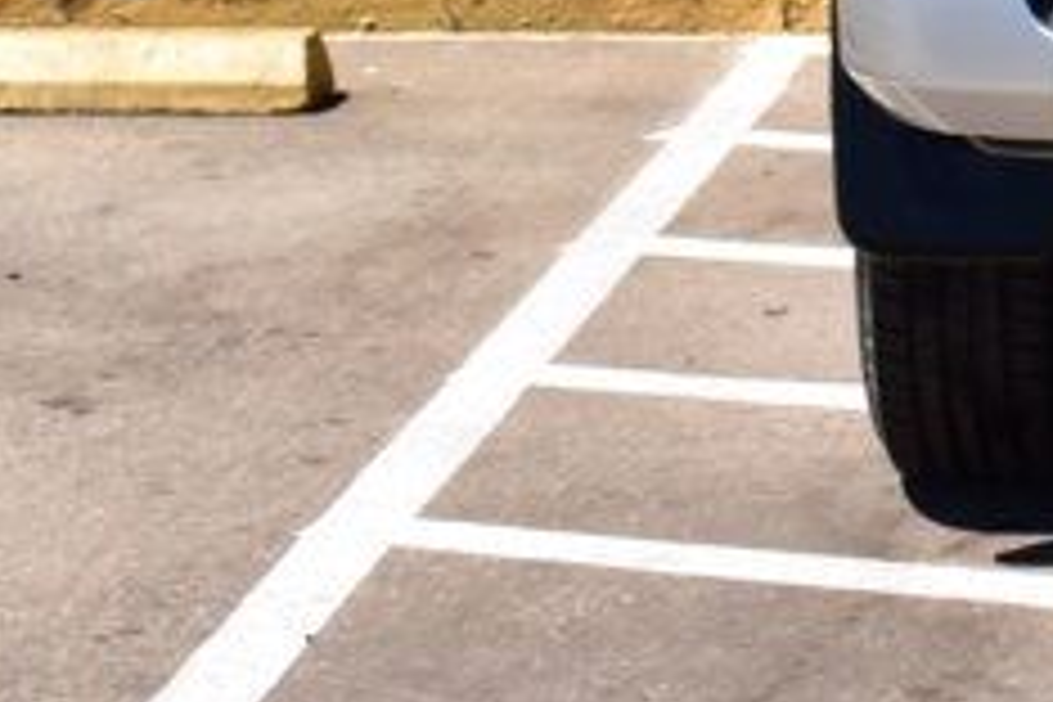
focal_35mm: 184
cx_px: 1688
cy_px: -770
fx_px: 5382
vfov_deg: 7.2
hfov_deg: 10.7
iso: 320
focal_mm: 28
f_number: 11
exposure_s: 1/500
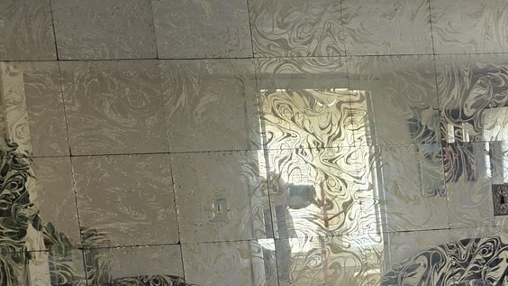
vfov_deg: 12.9
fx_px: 1226
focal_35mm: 91
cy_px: 364
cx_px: 619
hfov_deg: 21.6
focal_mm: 6.25
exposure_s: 1/180
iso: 50
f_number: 1.7
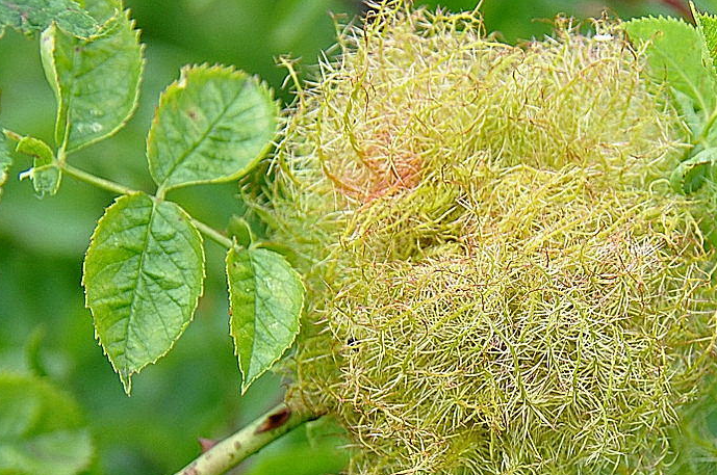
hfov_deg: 8.7
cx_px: 552
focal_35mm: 237
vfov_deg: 5.8
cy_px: 377
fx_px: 4713
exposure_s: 1/160
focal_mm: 68
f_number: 6.3
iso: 200
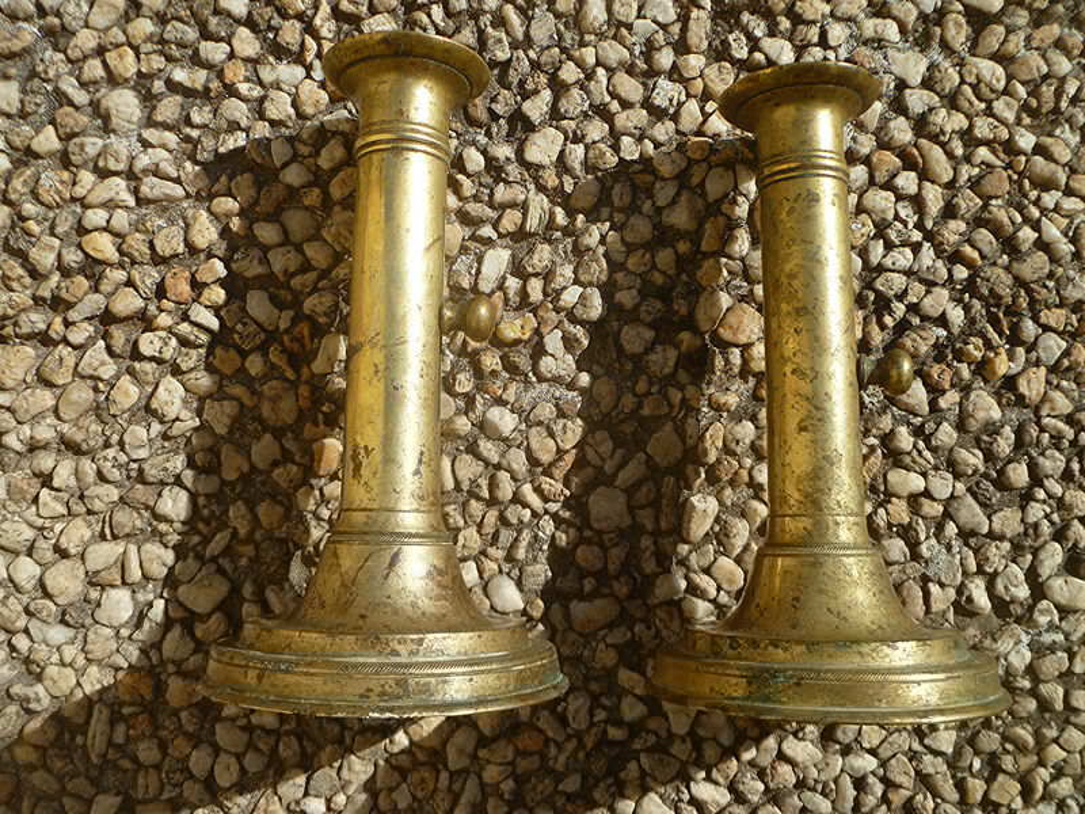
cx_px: 542
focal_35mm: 30
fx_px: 940
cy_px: 407
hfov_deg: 60.0
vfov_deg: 46.8
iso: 80
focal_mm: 5.4
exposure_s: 1/800
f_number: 3.4
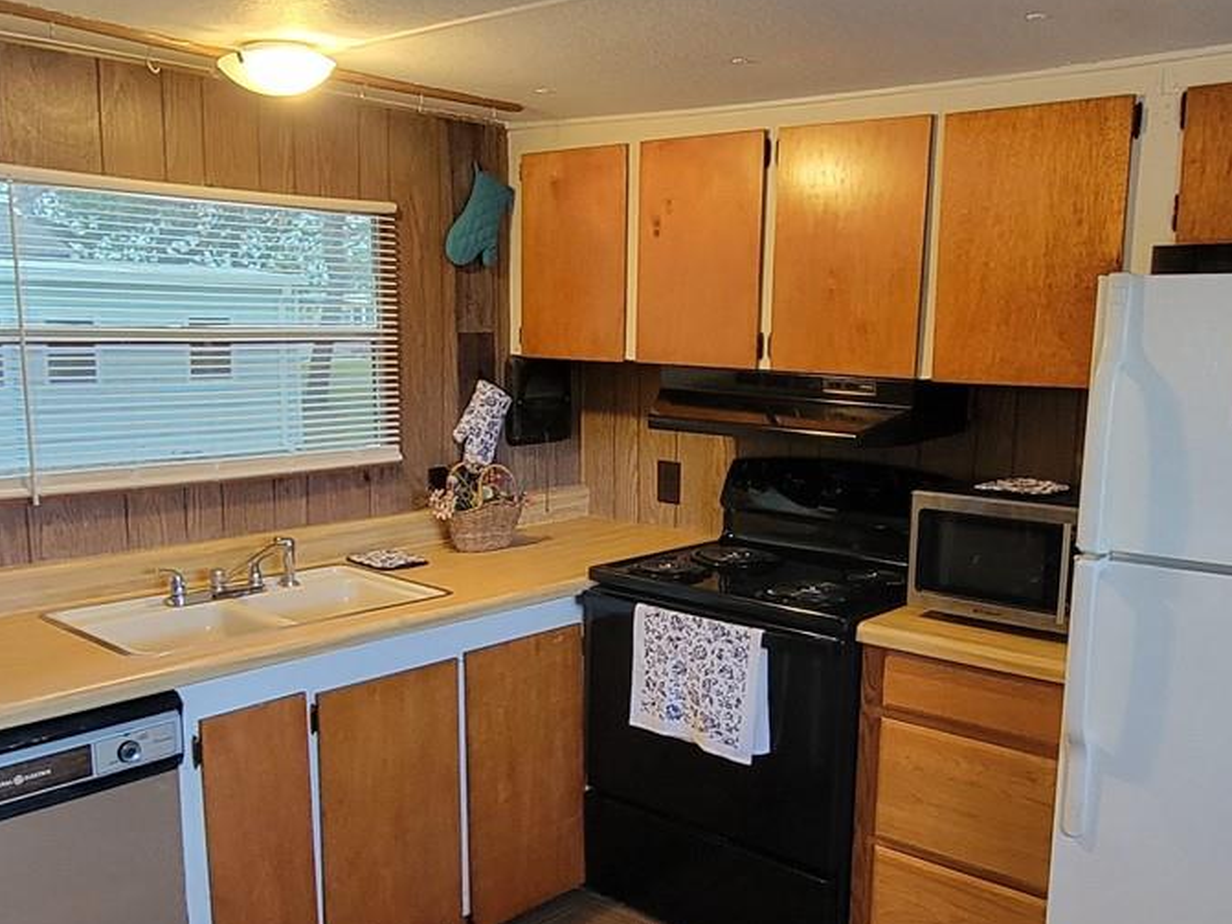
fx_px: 1103
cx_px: 600
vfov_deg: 45.3
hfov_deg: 58.4
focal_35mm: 31
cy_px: 524
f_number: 2.2
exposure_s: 1/30
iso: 400
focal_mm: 2.2
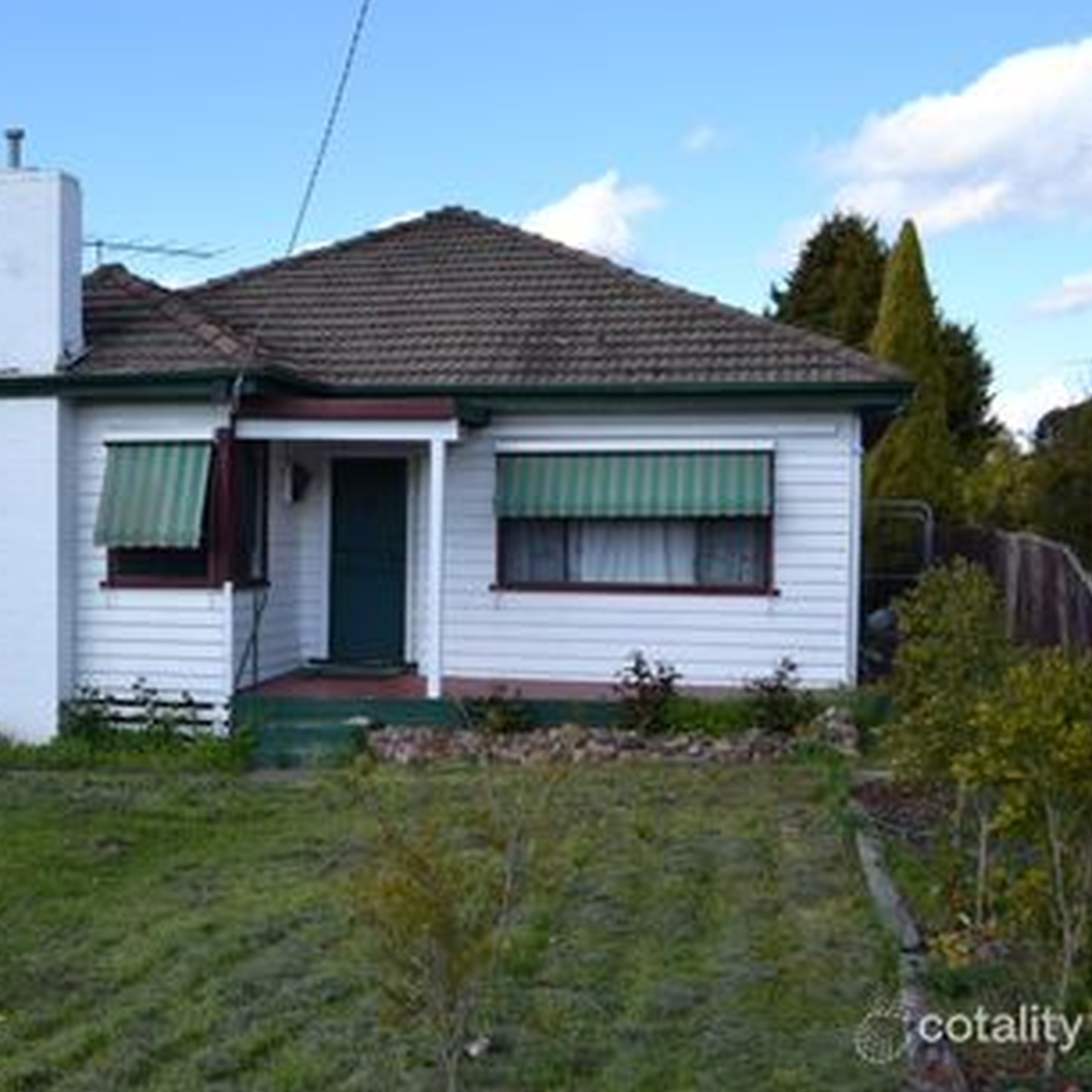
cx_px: 303
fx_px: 1535
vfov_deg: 39.2
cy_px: 541
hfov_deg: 38.4
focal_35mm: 43
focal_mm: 22
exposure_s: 1/200
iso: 100
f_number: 7.1
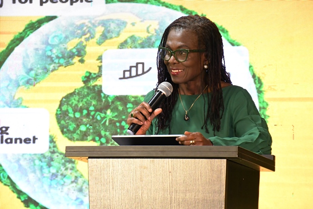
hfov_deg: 12.2
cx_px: 156
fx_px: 1461
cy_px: 104
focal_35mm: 168
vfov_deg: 8.2
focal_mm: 112
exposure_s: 1/125
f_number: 7.1
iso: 8000
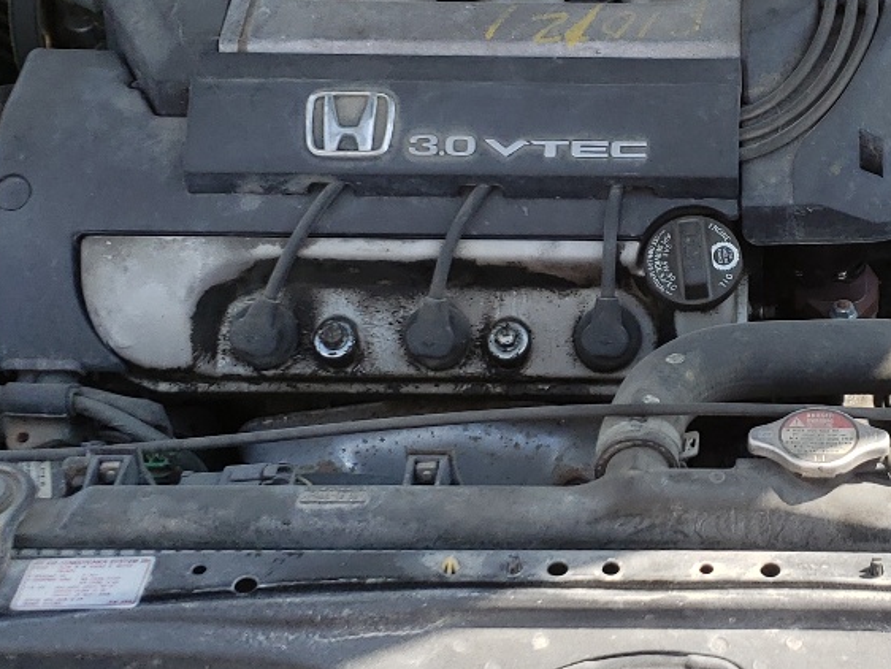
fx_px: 1906
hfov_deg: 25.6
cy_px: 315
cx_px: 769
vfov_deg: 19.9
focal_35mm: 74
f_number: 1.5
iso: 50
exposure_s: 1/1111
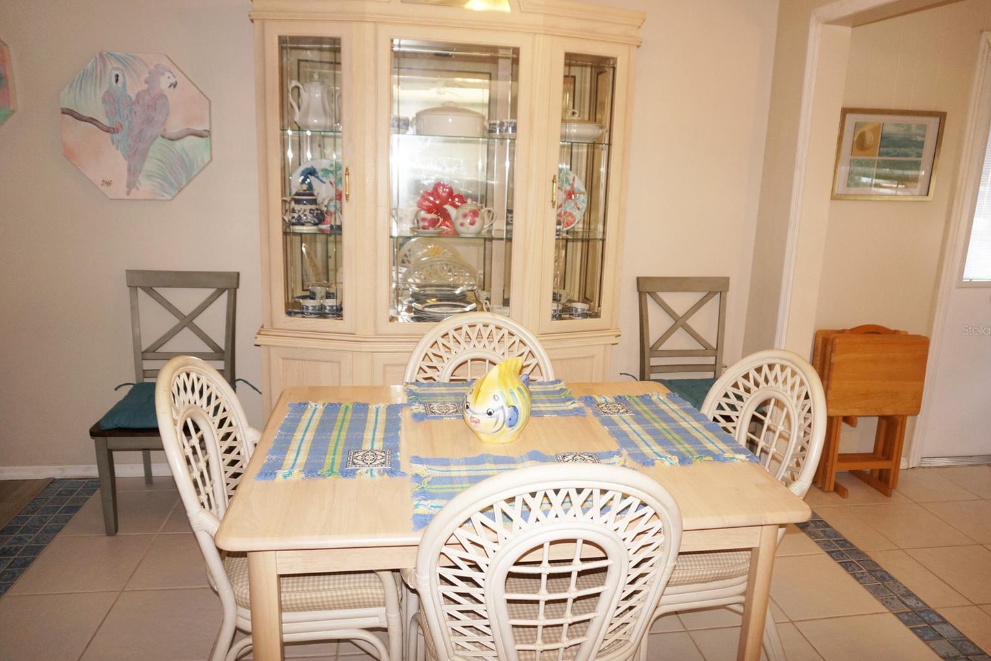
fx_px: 688
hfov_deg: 71.5
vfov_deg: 51.3
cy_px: 330
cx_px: 503
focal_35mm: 25
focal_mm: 16
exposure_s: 1/160
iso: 640
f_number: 4
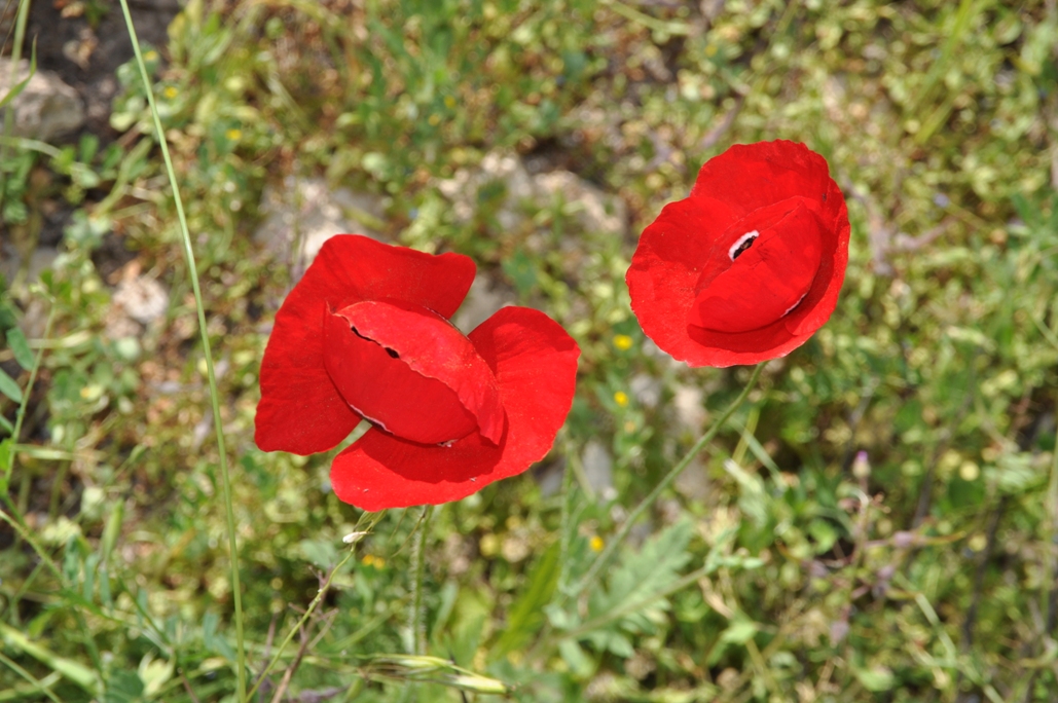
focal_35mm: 90
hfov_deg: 22.6
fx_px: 2642
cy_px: 352
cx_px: 529
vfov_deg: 15.2
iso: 200
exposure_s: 1/200
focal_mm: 60
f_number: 13
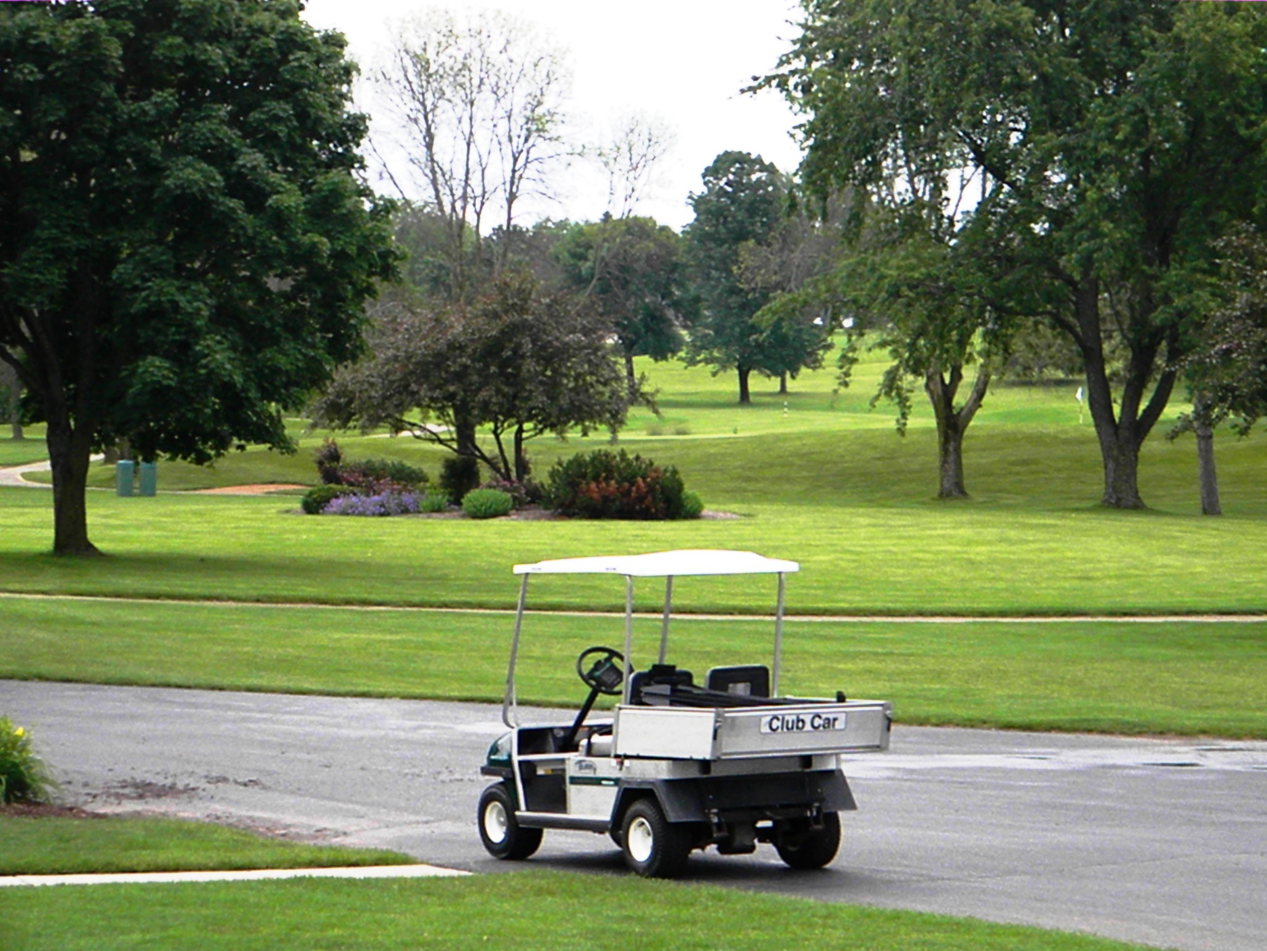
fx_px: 4063
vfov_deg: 13.3
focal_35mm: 111
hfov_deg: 17.7
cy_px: 476
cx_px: 634
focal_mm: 20.1
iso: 720
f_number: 9.4
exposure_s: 1/770
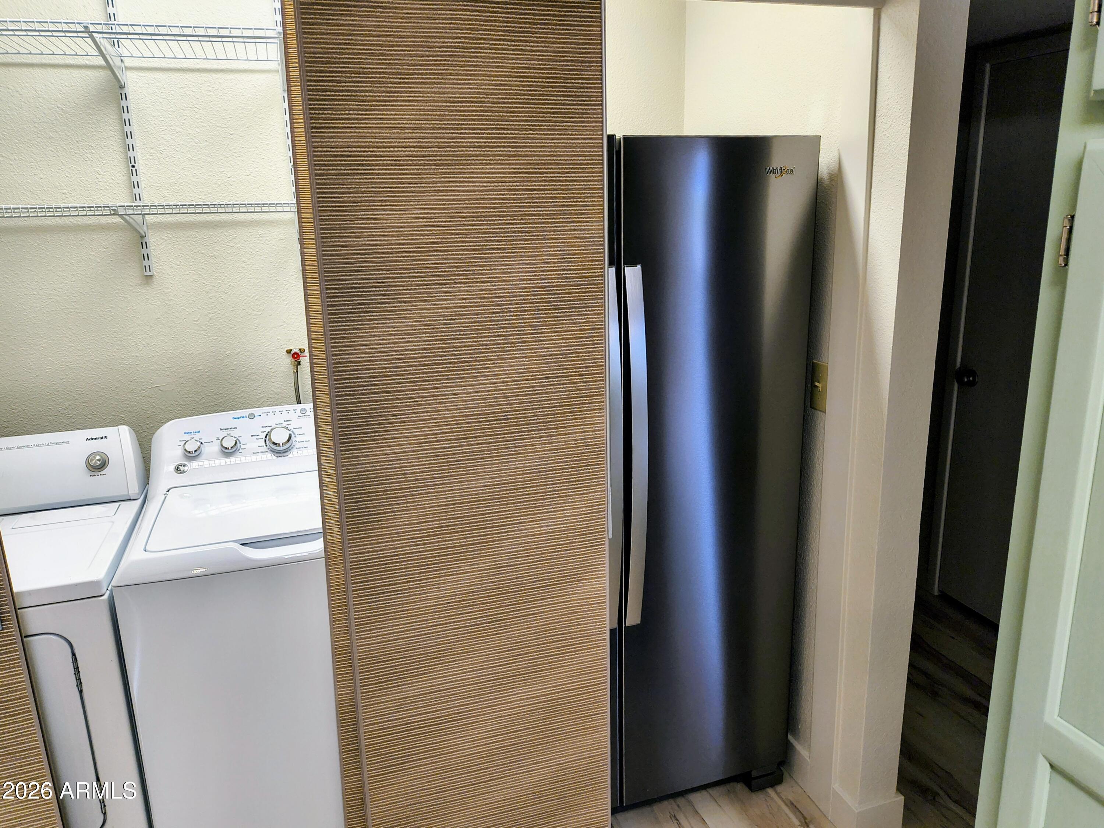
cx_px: 552
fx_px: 797
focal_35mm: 25
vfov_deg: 54.9
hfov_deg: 69.4
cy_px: 414
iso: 366
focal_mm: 4.68
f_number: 1.7
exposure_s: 1/120
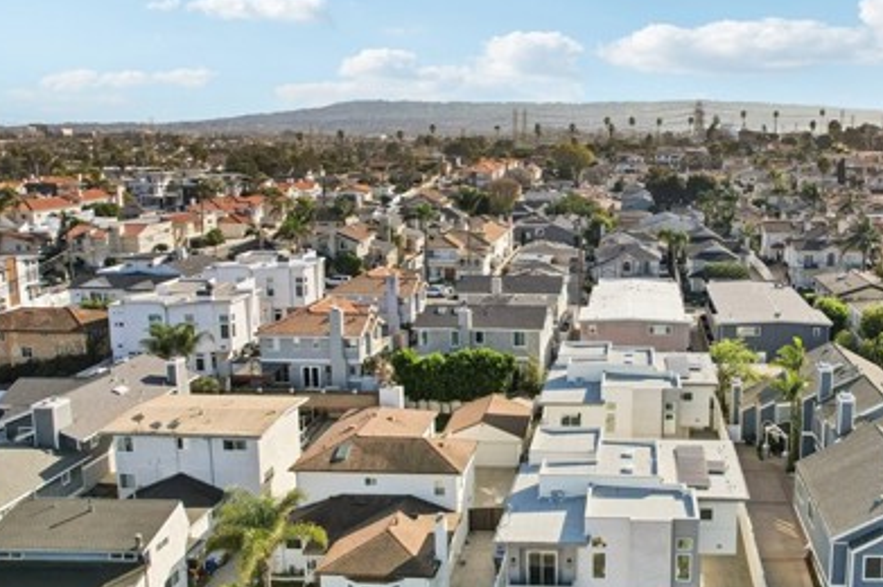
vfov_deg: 36.8
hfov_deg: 51.7
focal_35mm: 36
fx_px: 882
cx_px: 621
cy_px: 294
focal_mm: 8.4
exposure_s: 1/2500
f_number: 2.8
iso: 100
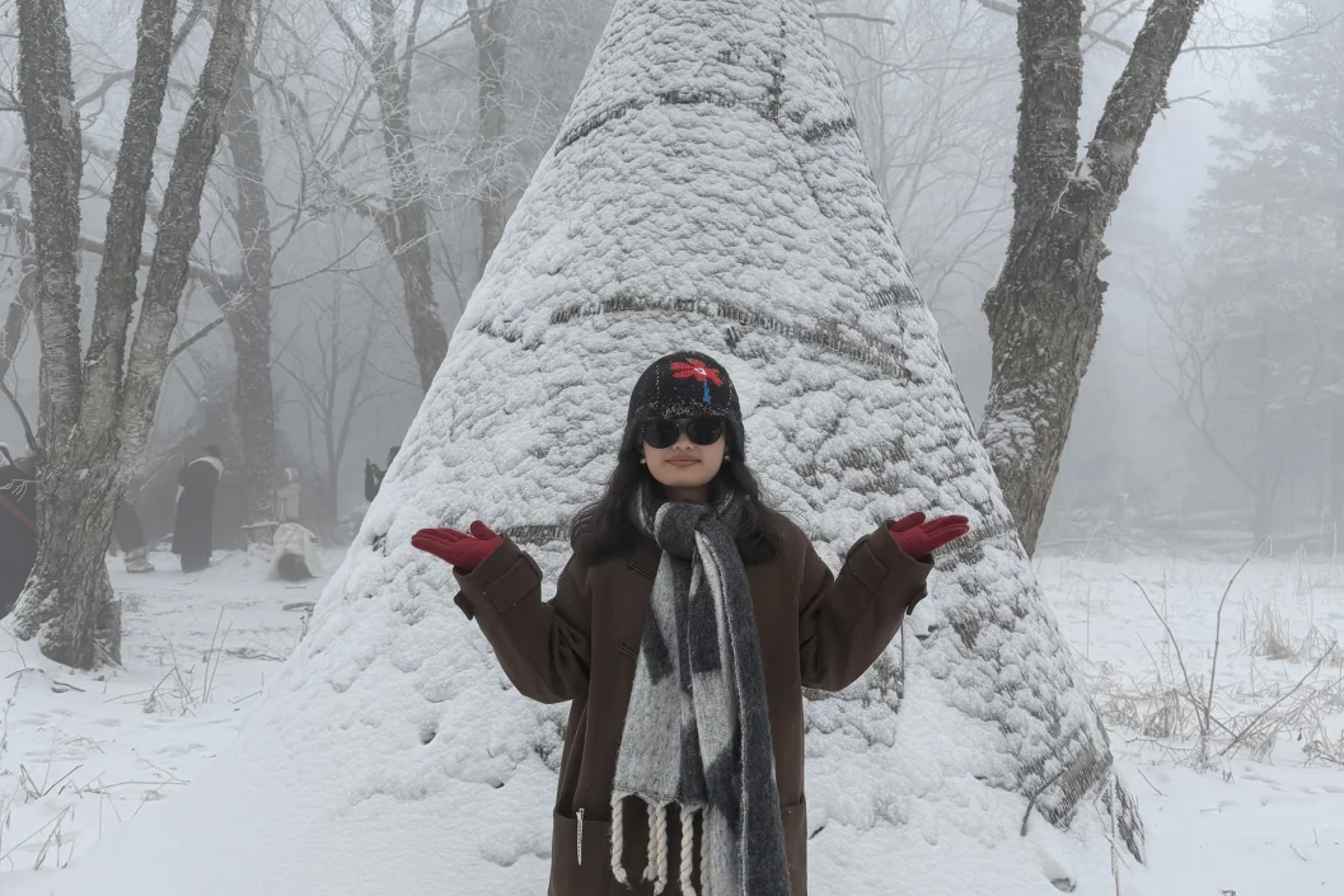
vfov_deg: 38.9
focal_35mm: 34
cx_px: 664
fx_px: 1269
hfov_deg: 55.8
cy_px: 423
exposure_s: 1/849
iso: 80
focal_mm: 6.76
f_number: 1.78
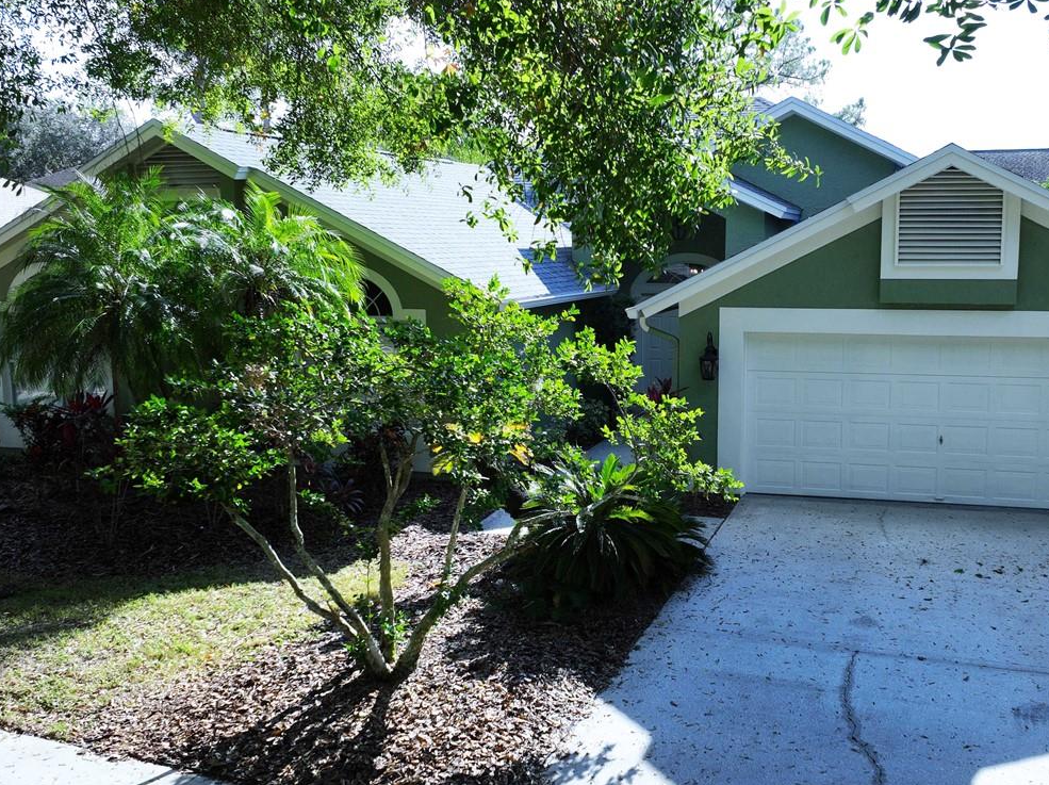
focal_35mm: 39
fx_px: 1181
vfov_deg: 36.8
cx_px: 604
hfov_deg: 47.7
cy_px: 403
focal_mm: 12.29
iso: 100
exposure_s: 1/160
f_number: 3.5
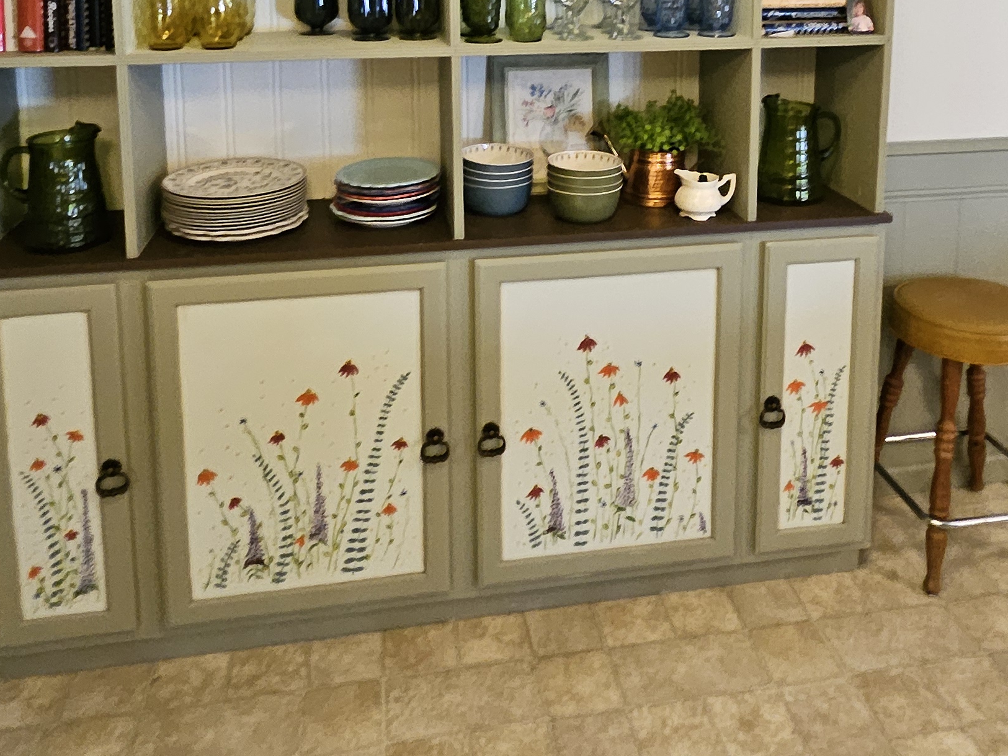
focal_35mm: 32
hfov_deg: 56.8
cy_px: 50
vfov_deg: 40.2
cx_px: 542
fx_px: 932
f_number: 2.2
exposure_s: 1/30
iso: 400
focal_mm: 1.74
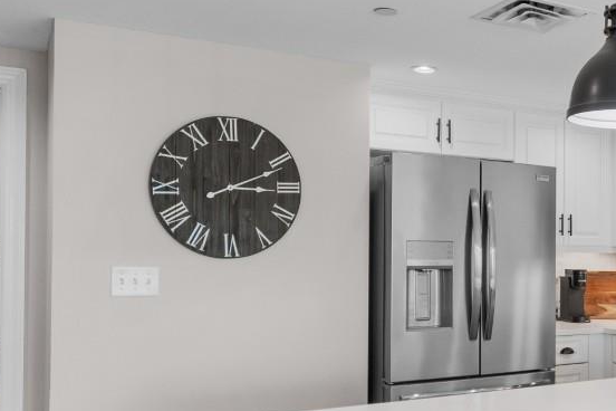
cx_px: 566
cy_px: 251
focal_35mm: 44
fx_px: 753
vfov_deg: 30.4
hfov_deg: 40.7
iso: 100
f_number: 4.5
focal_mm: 10
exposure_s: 1/6
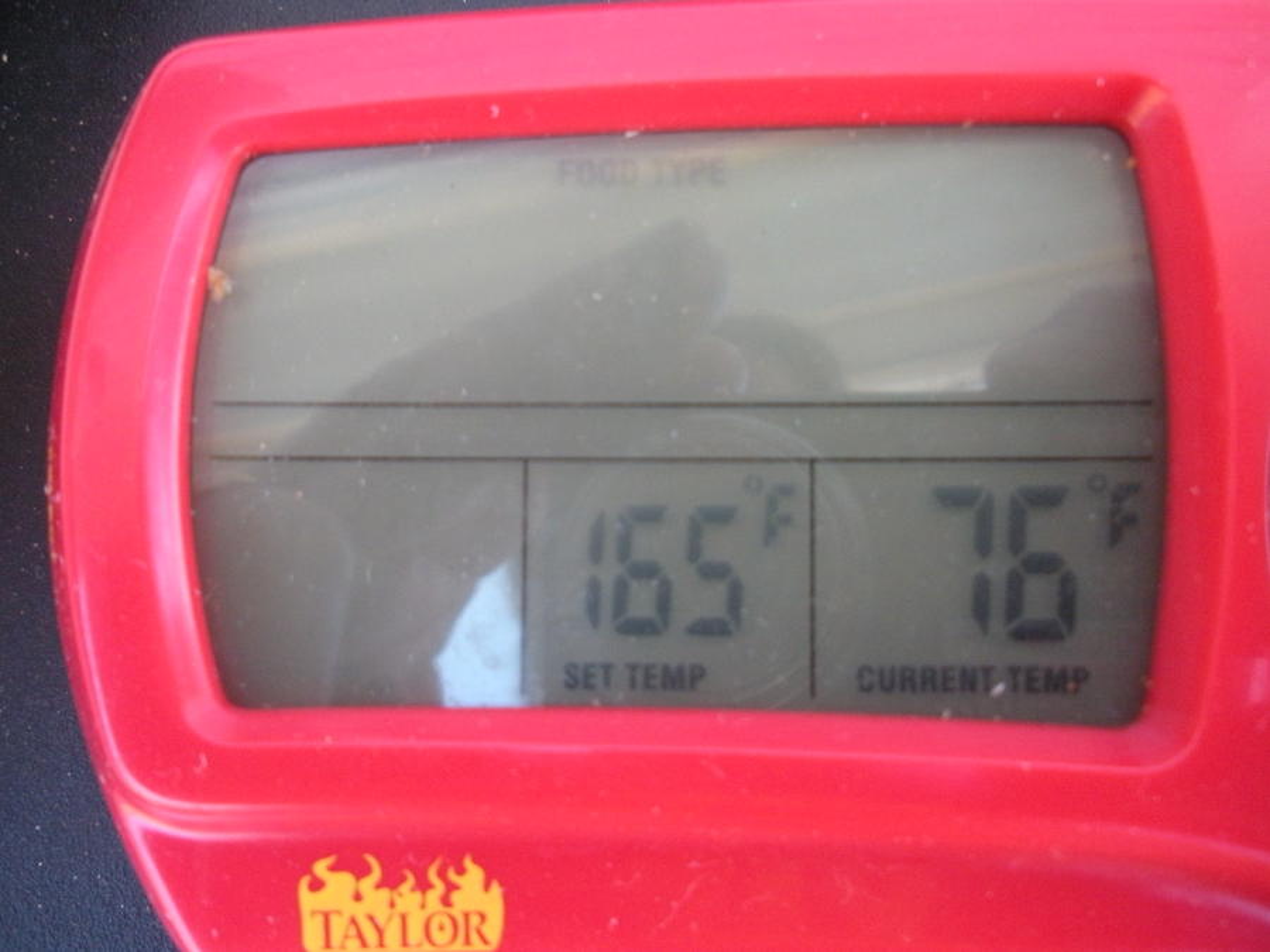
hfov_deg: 51.4
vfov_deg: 39.7
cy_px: 476
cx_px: 635
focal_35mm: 36
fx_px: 1321
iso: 400
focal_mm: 6.3
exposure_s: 1/53.1
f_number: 3.5
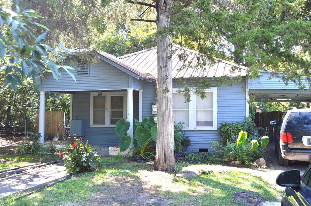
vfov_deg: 38.3
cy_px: 103
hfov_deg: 55.2
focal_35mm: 34
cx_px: 156
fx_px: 298
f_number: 5.6
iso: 220
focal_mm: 23
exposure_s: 1/125
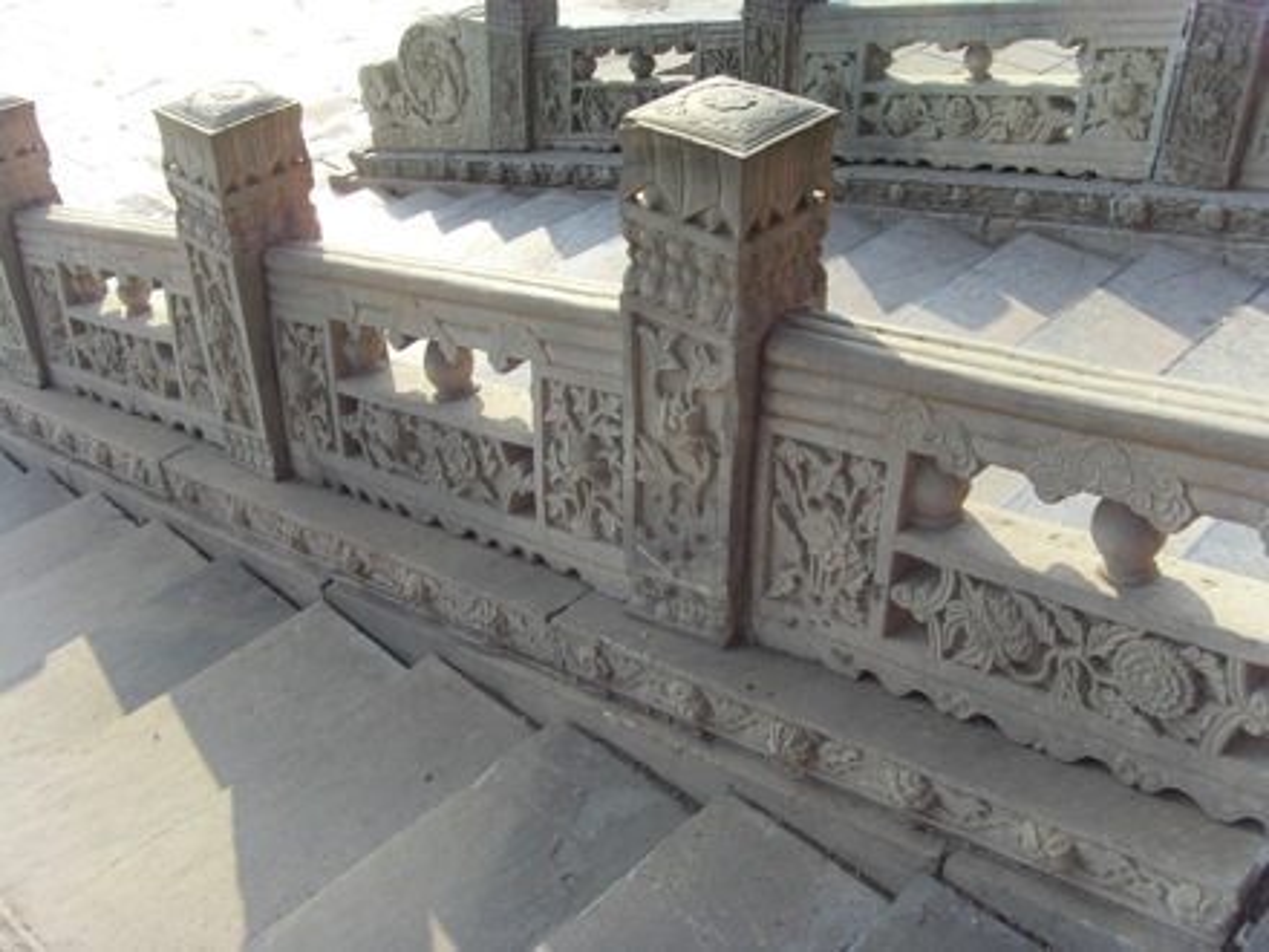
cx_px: 634
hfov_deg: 47.9
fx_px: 1430
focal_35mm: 39
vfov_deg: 36.8
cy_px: 476
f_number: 3.5
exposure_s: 1/250
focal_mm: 6.6
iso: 80
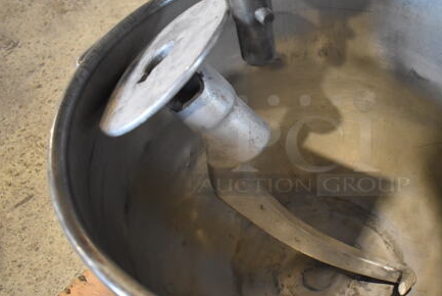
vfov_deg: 35.2
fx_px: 467
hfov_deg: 49.5
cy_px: 142
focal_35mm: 38
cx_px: 305
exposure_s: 1/125
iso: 2200
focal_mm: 18
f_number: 3.5
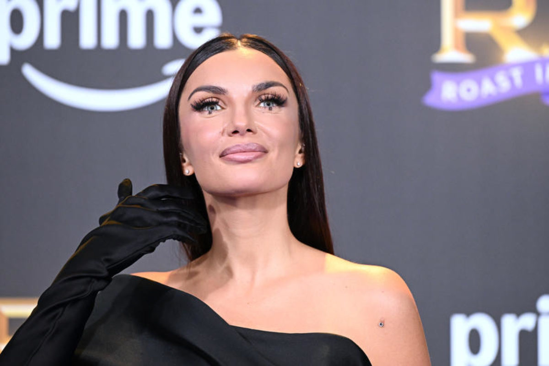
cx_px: 274
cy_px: 183
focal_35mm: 200
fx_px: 3050
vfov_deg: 6.9
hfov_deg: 10.3
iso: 3200
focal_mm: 200
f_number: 3.5
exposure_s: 1/320
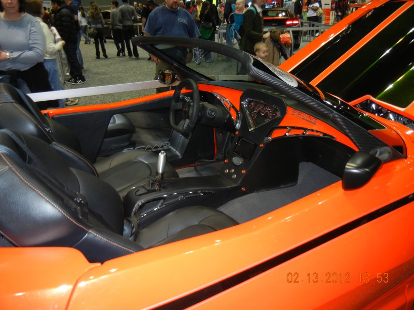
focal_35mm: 30
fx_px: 359
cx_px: 207
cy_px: 155
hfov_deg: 60.0
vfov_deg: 46.8
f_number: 3.5
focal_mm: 5.4
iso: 200
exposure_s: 1/30
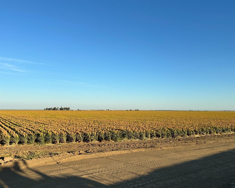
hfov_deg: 60.4
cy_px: 103
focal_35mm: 29
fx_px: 202
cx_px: 127
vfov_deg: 49.9
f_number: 1.78
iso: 80
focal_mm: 6.86
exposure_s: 1/3717
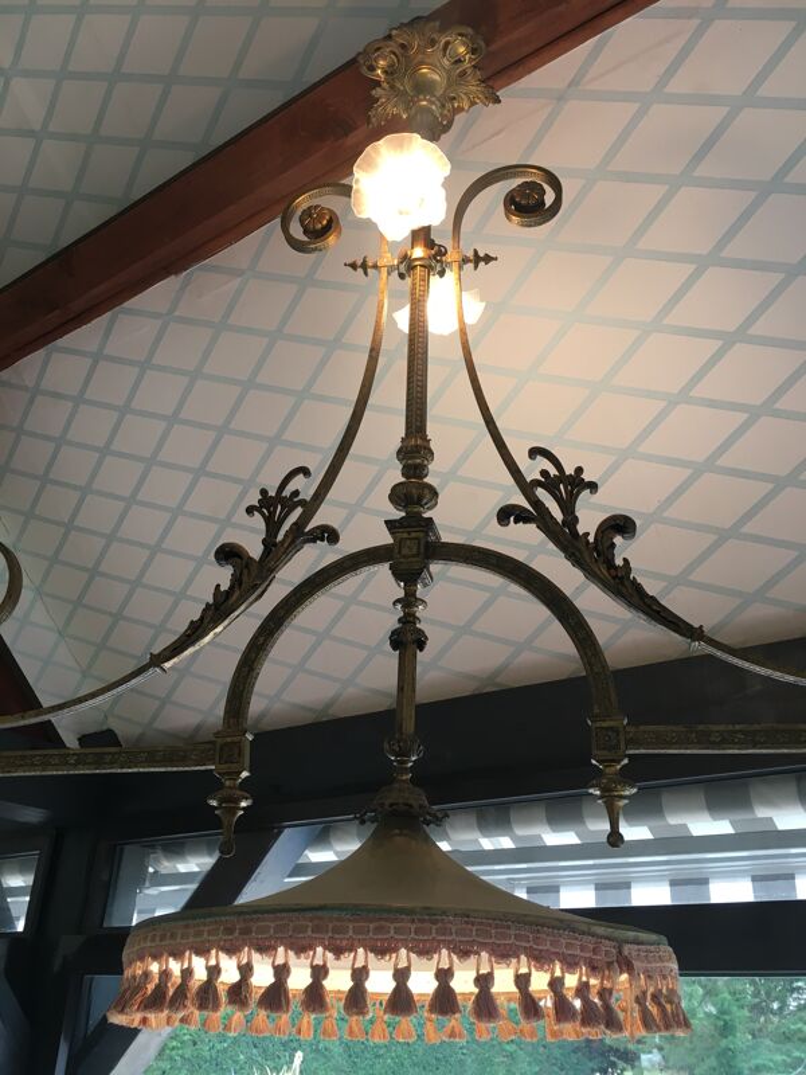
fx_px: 900
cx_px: 403
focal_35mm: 29
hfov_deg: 48.2
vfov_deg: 61.7
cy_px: 538
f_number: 2.2
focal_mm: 4.15
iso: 32
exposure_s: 1/33
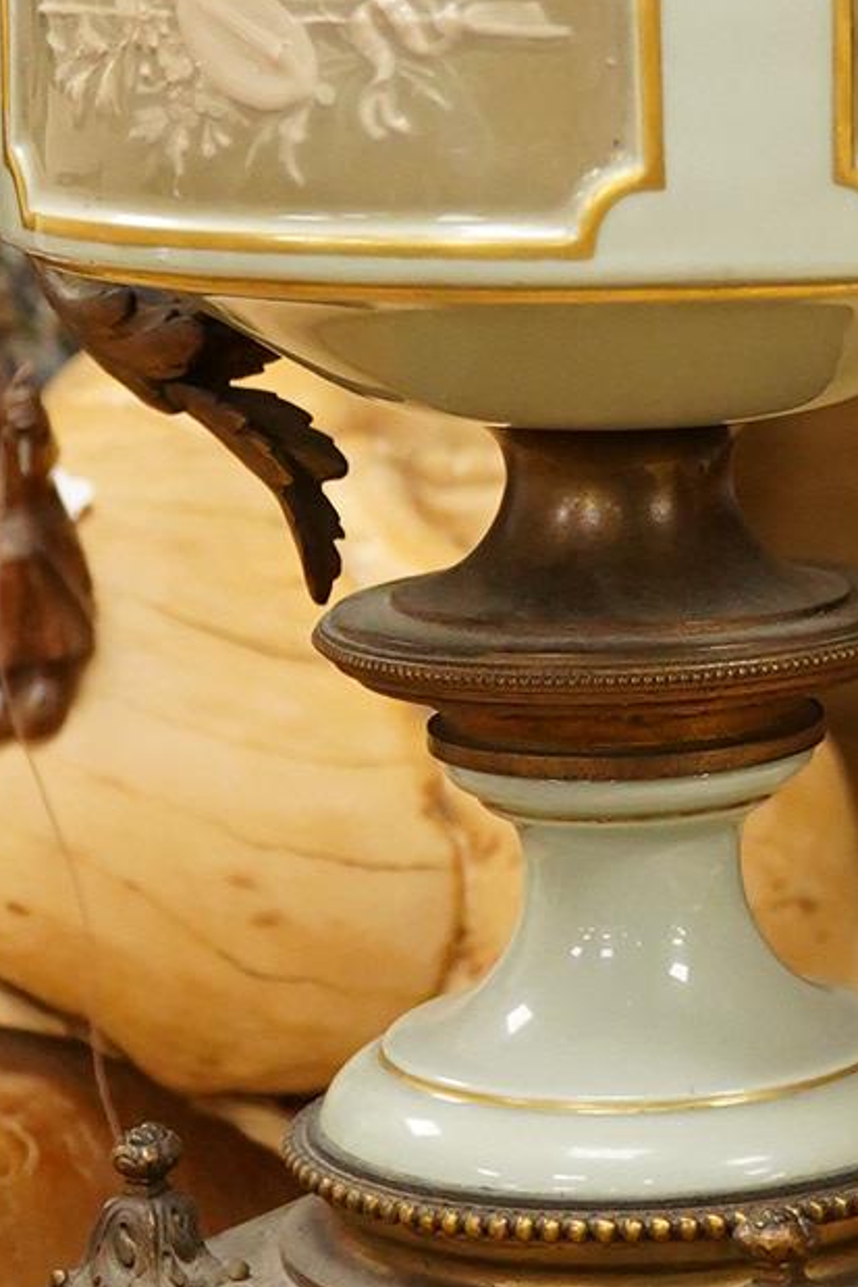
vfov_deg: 14.2
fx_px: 5109
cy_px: 193
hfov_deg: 9.6
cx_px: 578
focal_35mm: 143
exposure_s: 1/320
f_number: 3.5
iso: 2500
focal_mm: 30
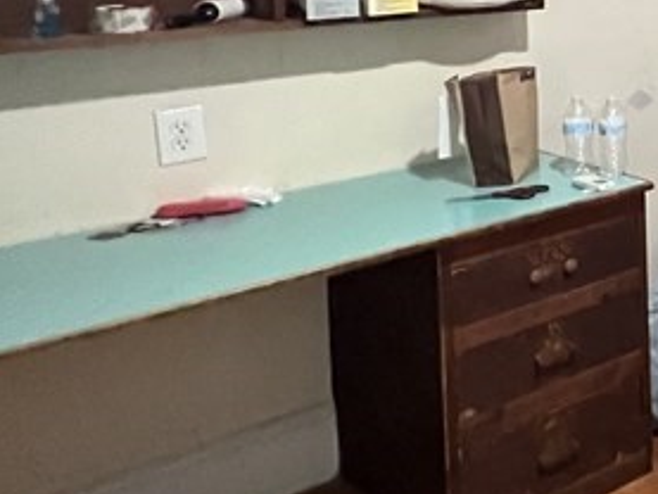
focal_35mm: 48
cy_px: -43
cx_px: 1138
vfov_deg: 27.8
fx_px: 913
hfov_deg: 23.5
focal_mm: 1.57
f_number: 1.8
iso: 1000
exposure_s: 1/60
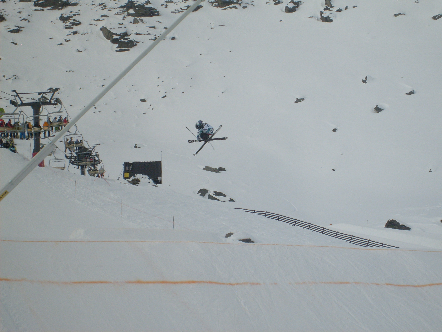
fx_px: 1353
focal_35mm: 106
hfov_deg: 18.5
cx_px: 221
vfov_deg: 14.0
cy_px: 166
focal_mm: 17.4
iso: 80
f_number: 12.4
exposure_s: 1/250
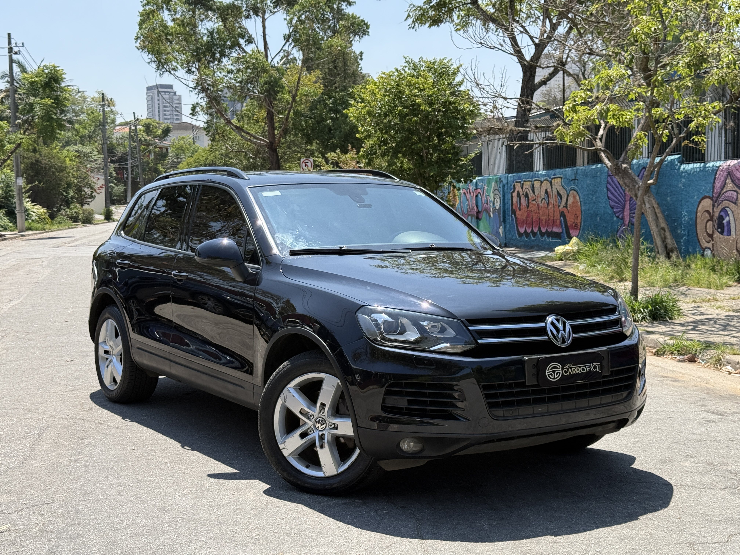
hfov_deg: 39.7
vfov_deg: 30.3
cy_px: 278
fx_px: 1026
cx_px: 370
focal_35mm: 48
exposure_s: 1/2088
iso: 64
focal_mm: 6.76
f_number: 1.78
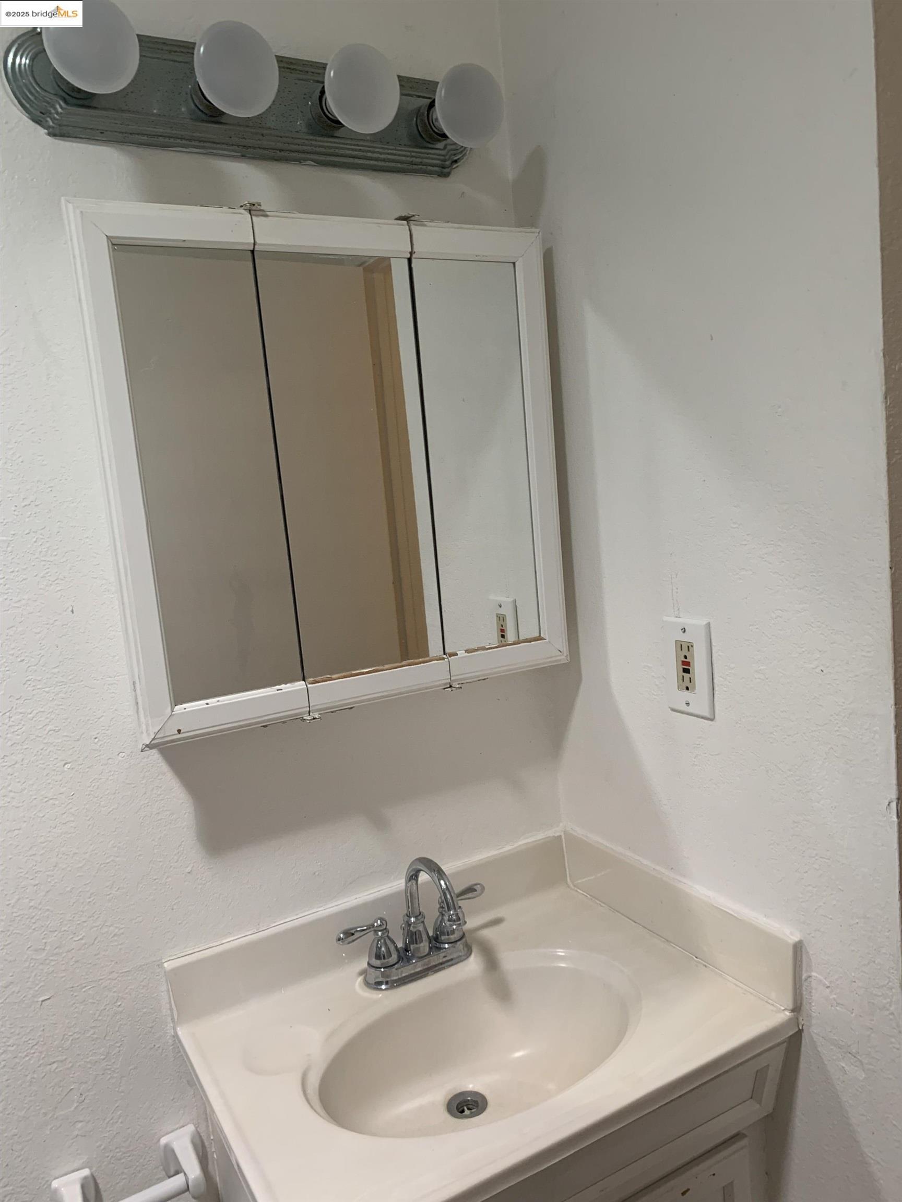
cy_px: 601
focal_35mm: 26
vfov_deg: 67.3
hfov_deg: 53.1
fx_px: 903
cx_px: 451
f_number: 1.8
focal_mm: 4.25
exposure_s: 1/60
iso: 125
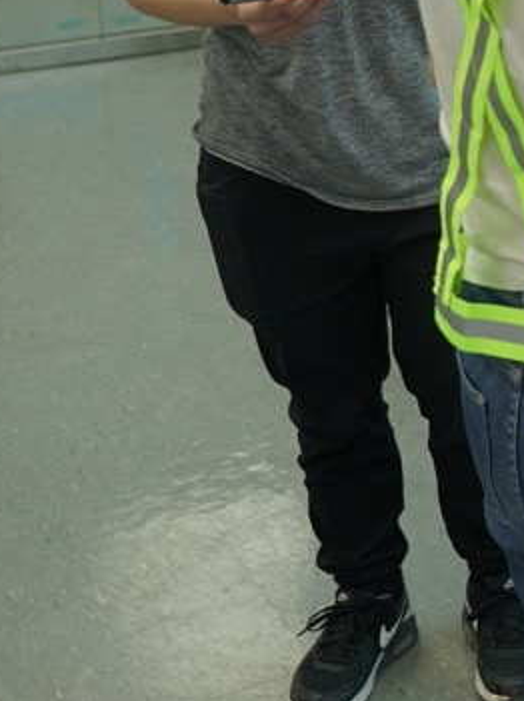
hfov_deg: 12.4
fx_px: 2203
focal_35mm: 109
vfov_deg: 17.8
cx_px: 930
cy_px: 59
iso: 250
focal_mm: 31
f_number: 4
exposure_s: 1/160
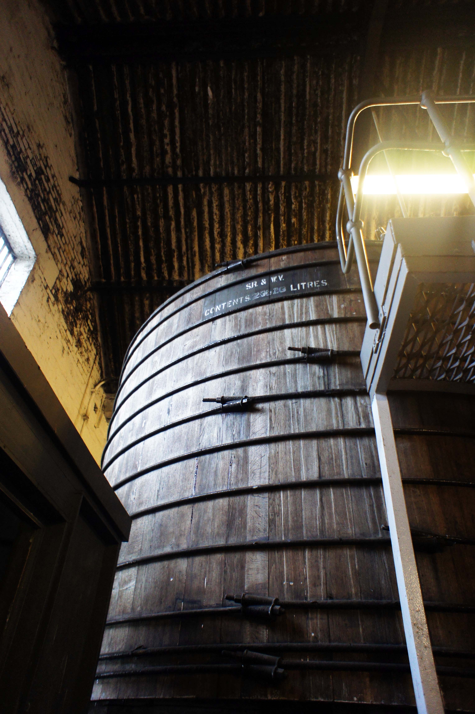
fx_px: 476
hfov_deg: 53.1
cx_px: 238
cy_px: 357
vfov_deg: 73.8
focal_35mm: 24
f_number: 2.8
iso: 1000
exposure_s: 1/30
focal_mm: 16
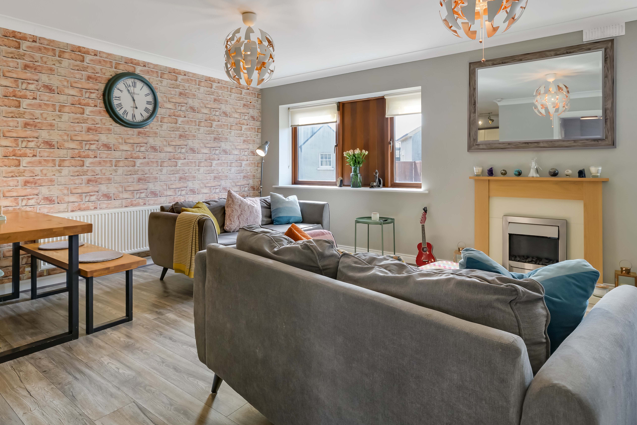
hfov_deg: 84.0
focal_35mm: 20
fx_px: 354
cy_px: 198
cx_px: 309
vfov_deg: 61.9
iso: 640
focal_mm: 17
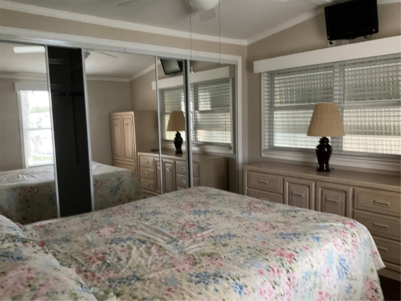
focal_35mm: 29
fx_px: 336
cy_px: 150
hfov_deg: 61.7
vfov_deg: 48.2
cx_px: 200
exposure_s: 1/30
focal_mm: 3
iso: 400
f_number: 1.8
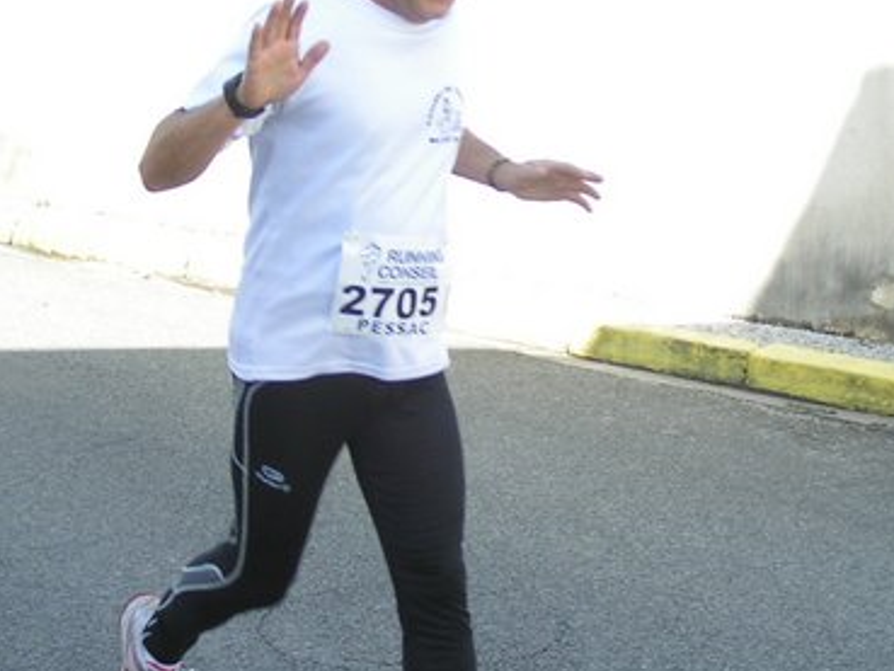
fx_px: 2196
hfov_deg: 23.0
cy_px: 339
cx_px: 458
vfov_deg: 17.4
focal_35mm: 85
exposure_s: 1/200
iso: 50
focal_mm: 7.6
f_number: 2.8
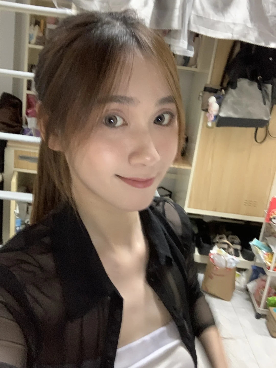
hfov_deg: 44.2
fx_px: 340
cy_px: 184
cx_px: 138
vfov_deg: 56.8
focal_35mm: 32
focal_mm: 2.87
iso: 500
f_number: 2.2
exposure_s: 1/20
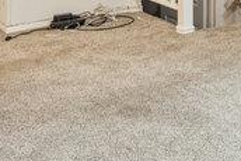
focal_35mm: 93
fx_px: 623
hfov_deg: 19.1
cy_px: -139
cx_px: 364
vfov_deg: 13.1
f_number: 5
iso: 800
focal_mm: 16
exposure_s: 1/10
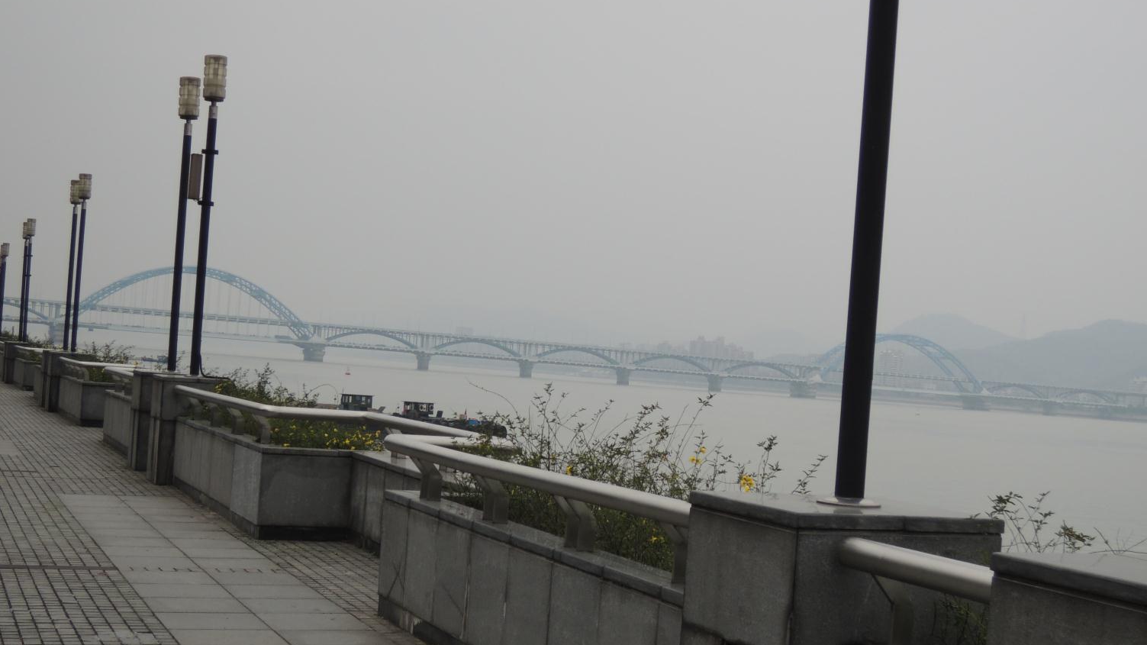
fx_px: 1764
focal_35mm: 58
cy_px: 350
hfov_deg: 36.0
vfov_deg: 20.7
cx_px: 585
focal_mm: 9
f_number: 3.3
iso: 100
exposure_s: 1/1600
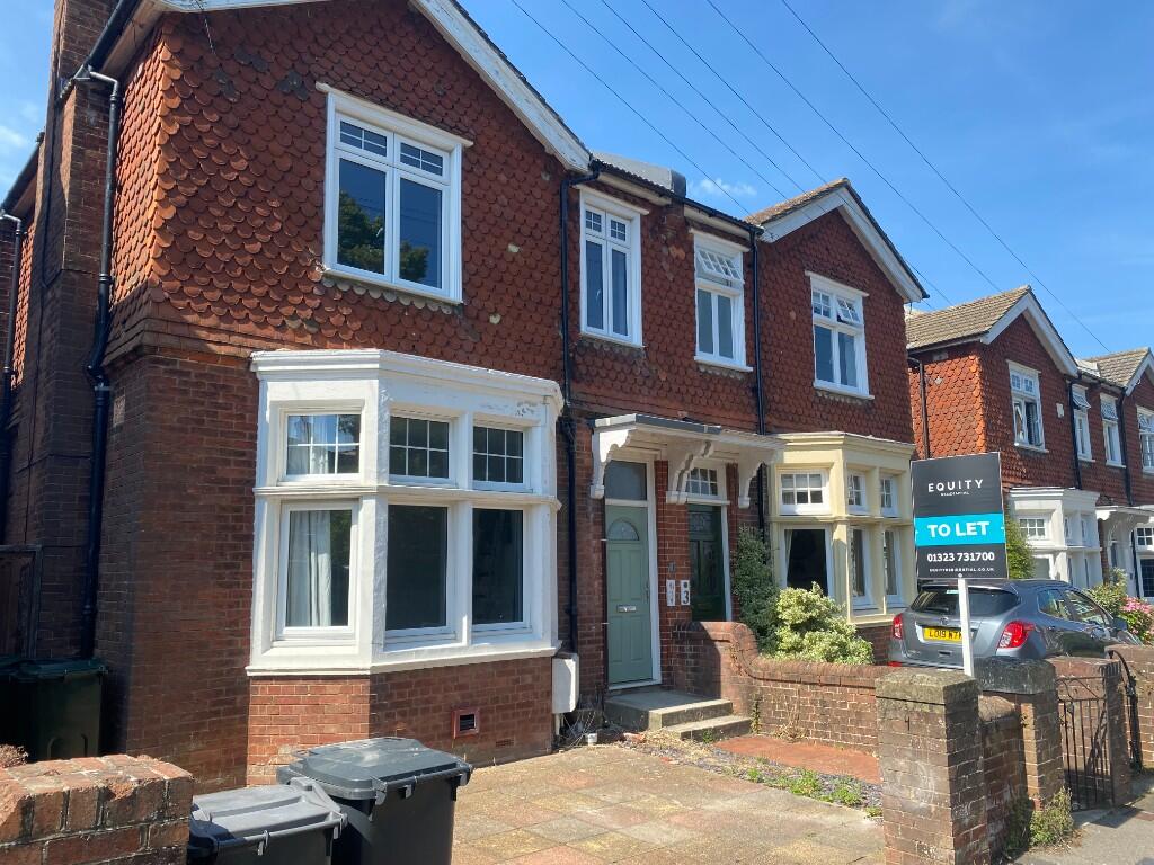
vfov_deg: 53.1
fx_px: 867
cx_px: 577
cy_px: 432
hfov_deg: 67.3
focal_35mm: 26
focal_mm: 4.25
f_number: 1.8
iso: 32
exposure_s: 1/1447
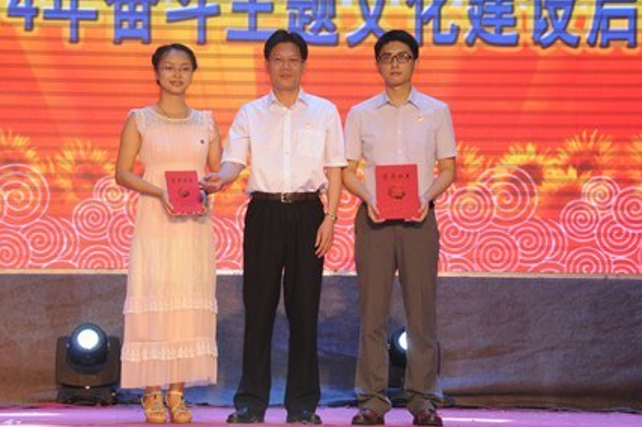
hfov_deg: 14.3
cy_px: 203
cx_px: 319
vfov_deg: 9.5
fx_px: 2566
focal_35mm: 144
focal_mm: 82
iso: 640
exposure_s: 1/100
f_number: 6.3
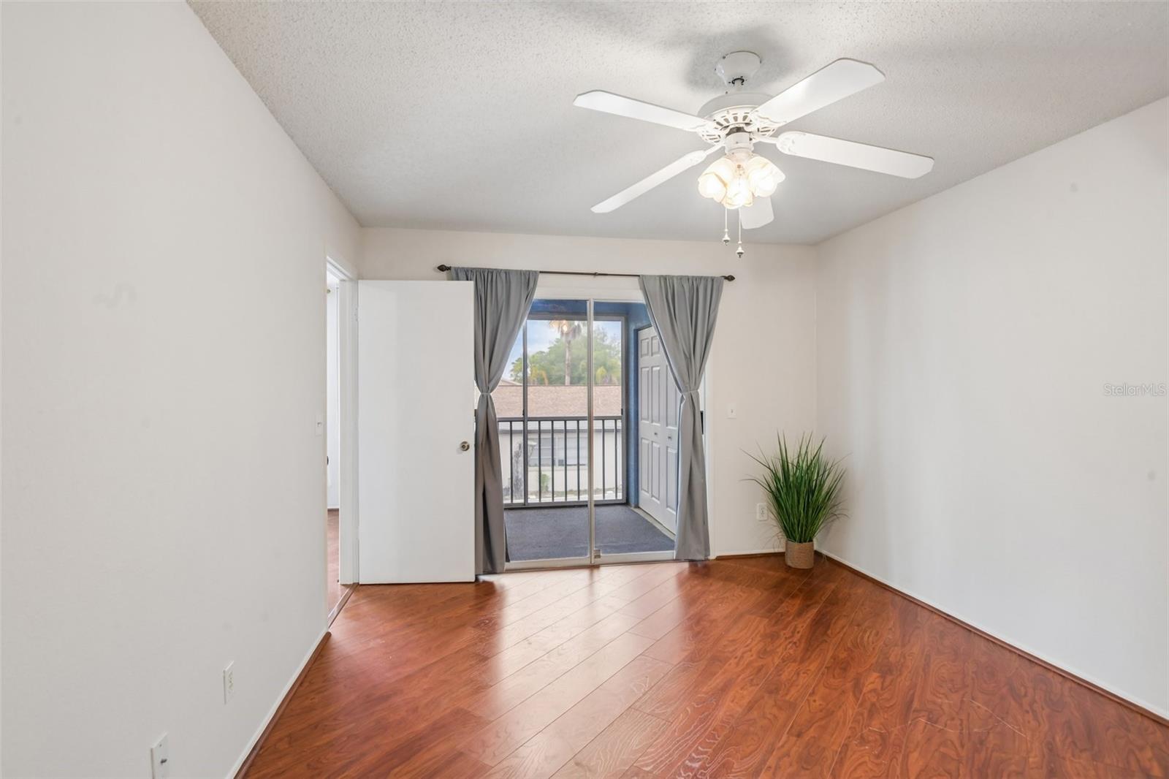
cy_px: 390
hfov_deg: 93.3
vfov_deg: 70.4
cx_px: 584
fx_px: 552
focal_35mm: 17
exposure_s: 1/13
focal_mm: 17
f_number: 8
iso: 400
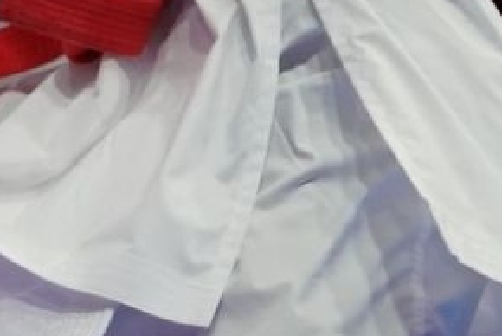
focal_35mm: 1878
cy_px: -639
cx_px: -499
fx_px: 26213
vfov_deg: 0.7
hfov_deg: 1.1
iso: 2000
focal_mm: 202
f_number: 4
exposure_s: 1/1000
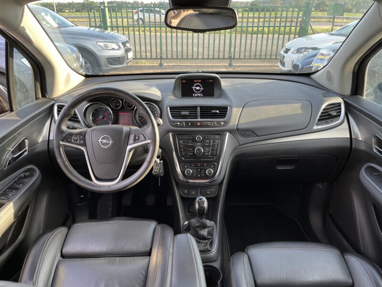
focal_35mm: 26
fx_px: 287
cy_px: 144
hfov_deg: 67.3
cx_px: 191
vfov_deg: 53.1
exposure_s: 1/122
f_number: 1.6
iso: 40
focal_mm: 5.1
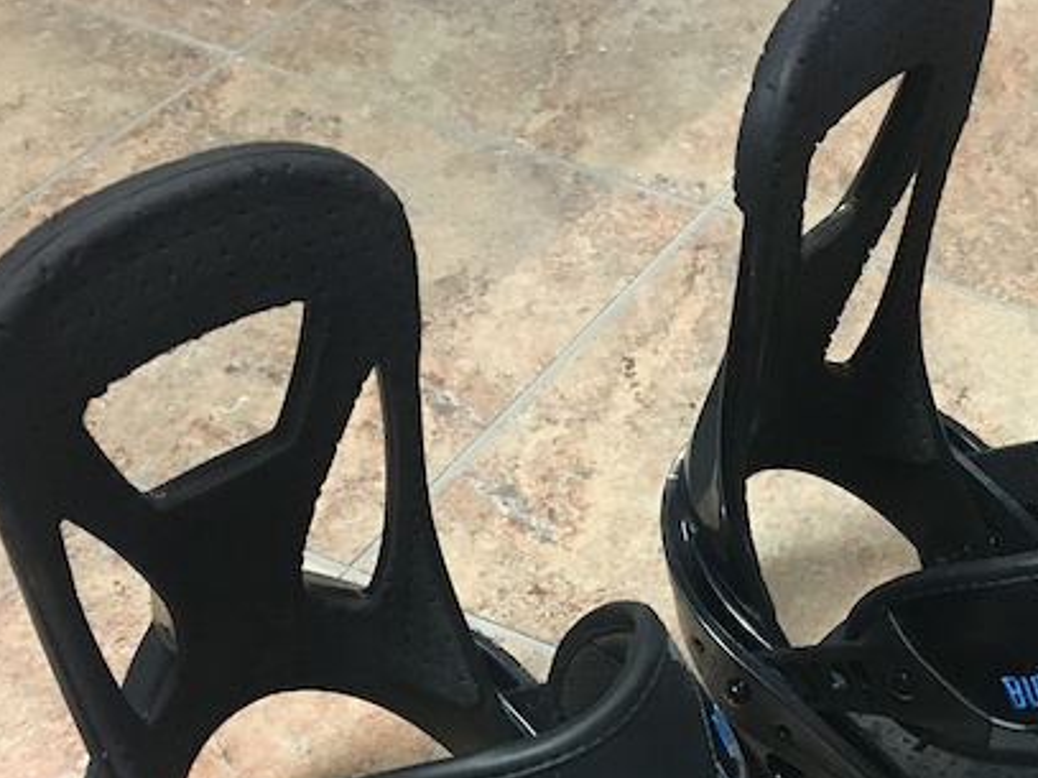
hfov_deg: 32.8
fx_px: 1709
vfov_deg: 24.8
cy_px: 714
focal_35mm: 57
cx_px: 842
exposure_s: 1/15
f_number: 2.2
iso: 250
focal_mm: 4.15
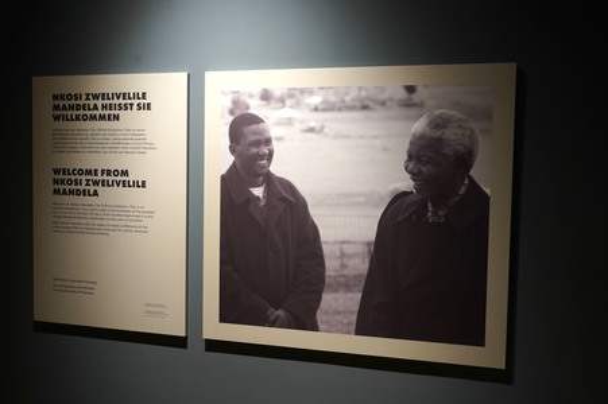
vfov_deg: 42.3
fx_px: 523
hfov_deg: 60.3
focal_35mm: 31
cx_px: 304
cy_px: 202
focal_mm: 31
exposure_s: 1/125
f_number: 7.1
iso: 1250
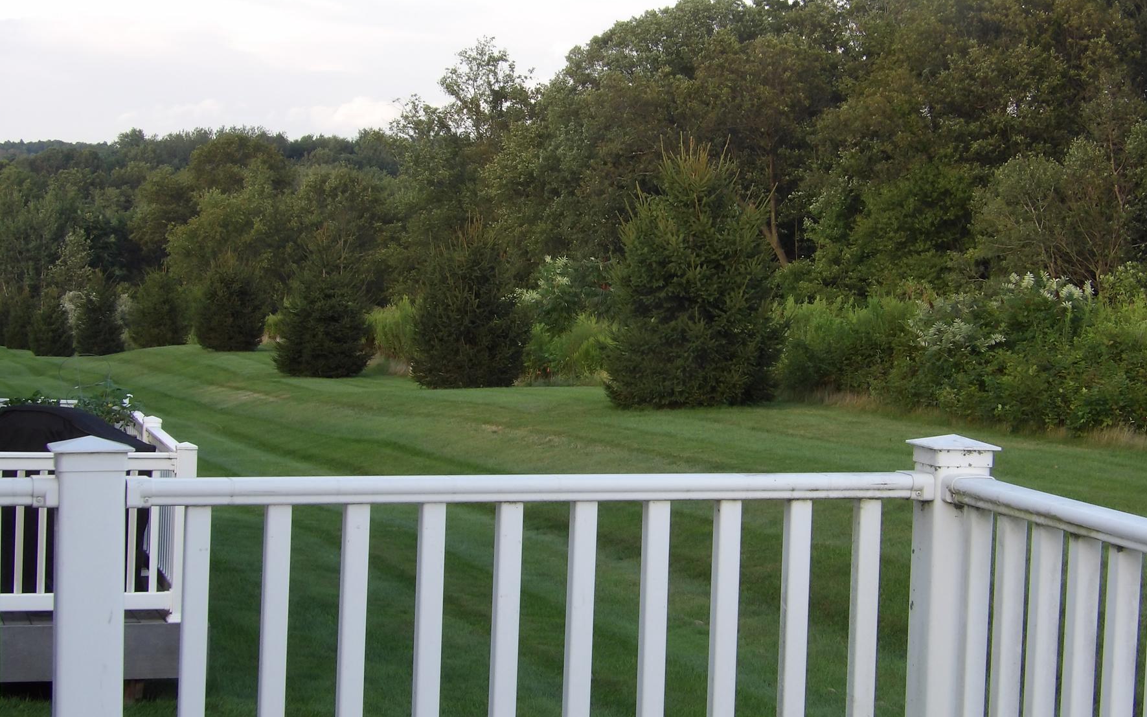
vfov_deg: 17.2
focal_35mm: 76
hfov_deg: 27.1
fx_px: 2376
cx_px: 611
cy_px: 334
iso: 110
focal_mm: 11.1
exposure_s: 1/60
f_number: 5.7
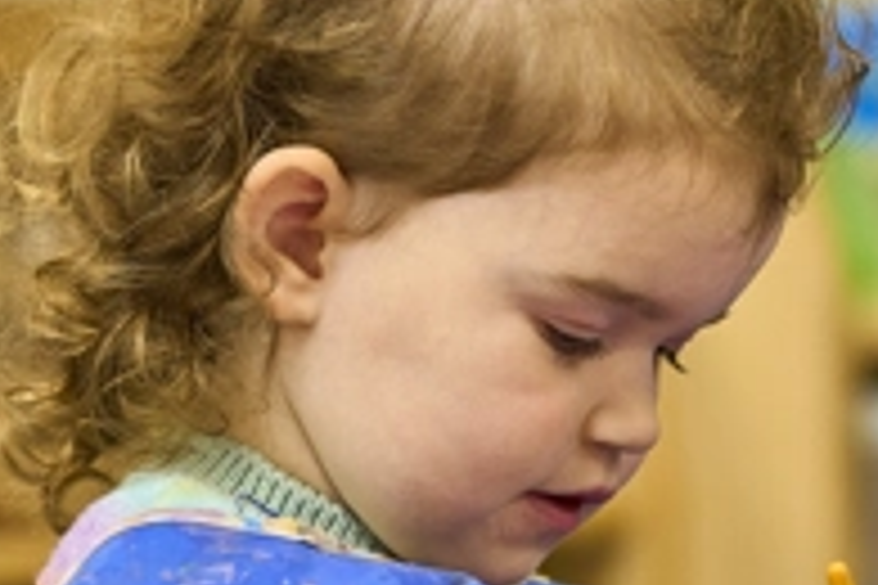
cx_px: 574
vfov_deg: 4.1
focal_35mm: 336
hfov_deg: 6.1
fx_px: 8194
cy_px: 299
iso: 1000
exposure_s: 1/200
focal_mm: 114
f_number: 2.8
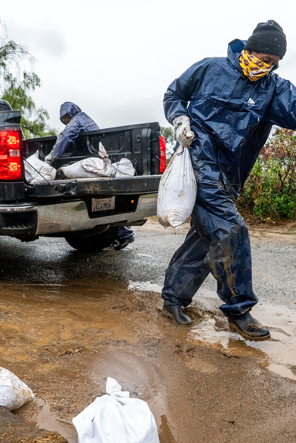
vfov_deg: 51.9
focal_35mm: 37
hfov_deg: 35.8
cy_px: 217
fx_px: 456
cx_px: 112
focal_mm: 24
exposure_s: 1/1000
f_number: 4.8
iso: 3200
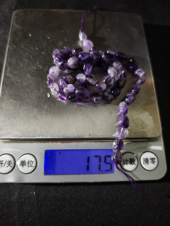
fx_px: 151
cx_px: 85
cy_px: 113
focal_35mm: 23
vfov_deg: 73.9
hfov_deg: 58.9
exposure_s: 1/50
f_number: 1.57
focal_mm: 5.6
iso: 892
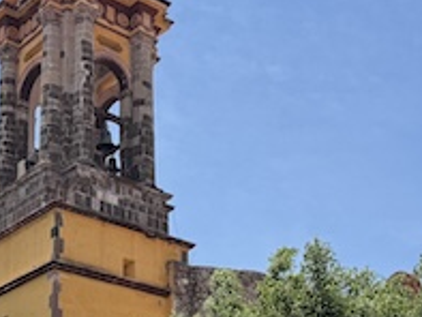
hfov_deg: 24.8
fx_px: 951
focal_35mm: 78
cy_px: 330
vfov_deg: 18.3
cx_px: 129
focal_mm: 6.76
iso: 80
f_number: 1.78
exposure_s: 1/4310
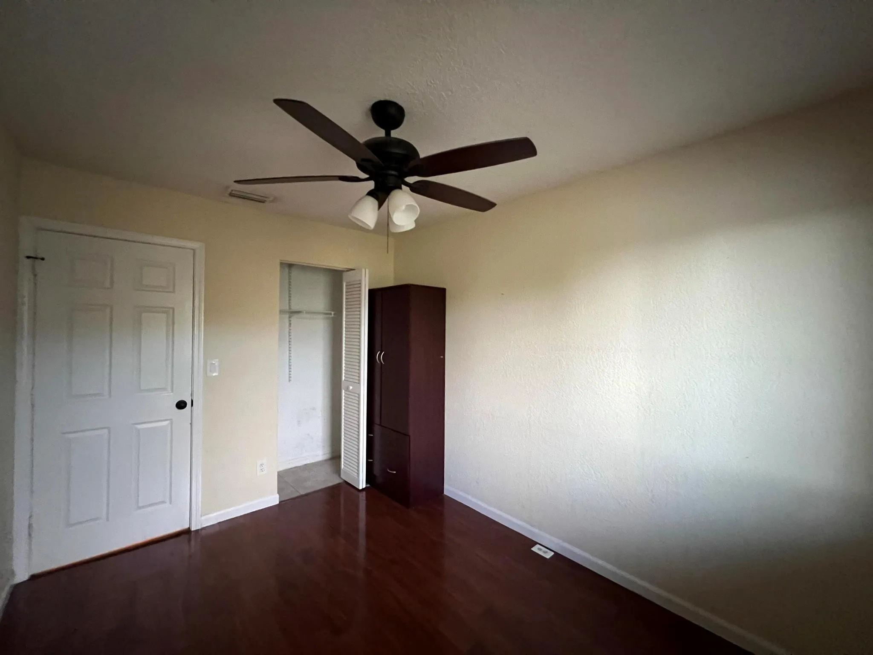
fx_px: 328
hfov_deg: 106.2
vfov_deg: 89.9
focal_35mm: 13
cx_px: 436
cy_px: 328
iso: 1000
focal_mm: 1.57
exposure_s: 1/40
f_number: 1.8
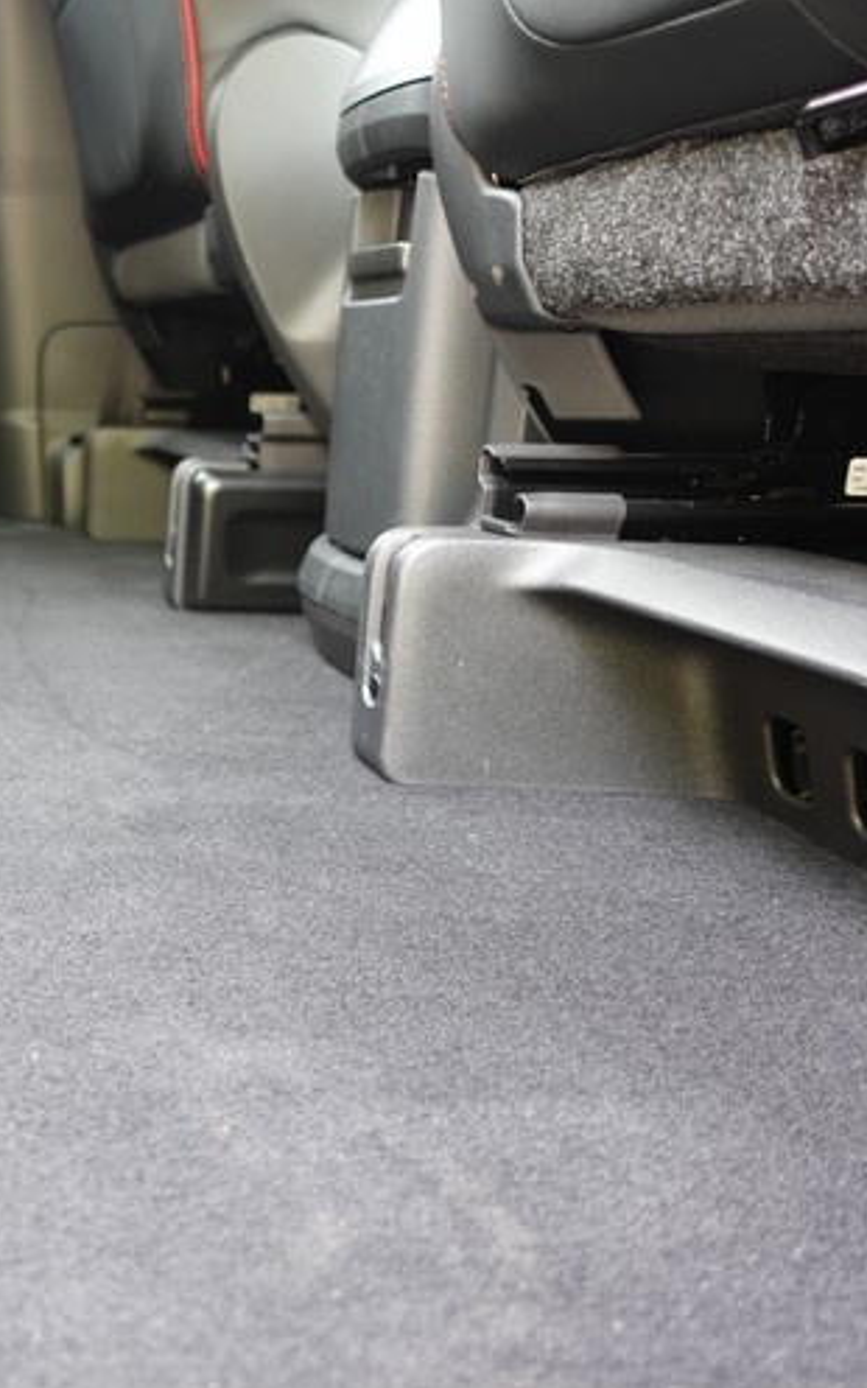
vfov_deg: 52.7
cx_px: -70
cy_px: 694
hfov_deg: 31.0
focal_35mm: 37
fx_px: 1399
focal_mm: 9.4
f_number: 1.8
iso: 160
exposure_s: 1/30
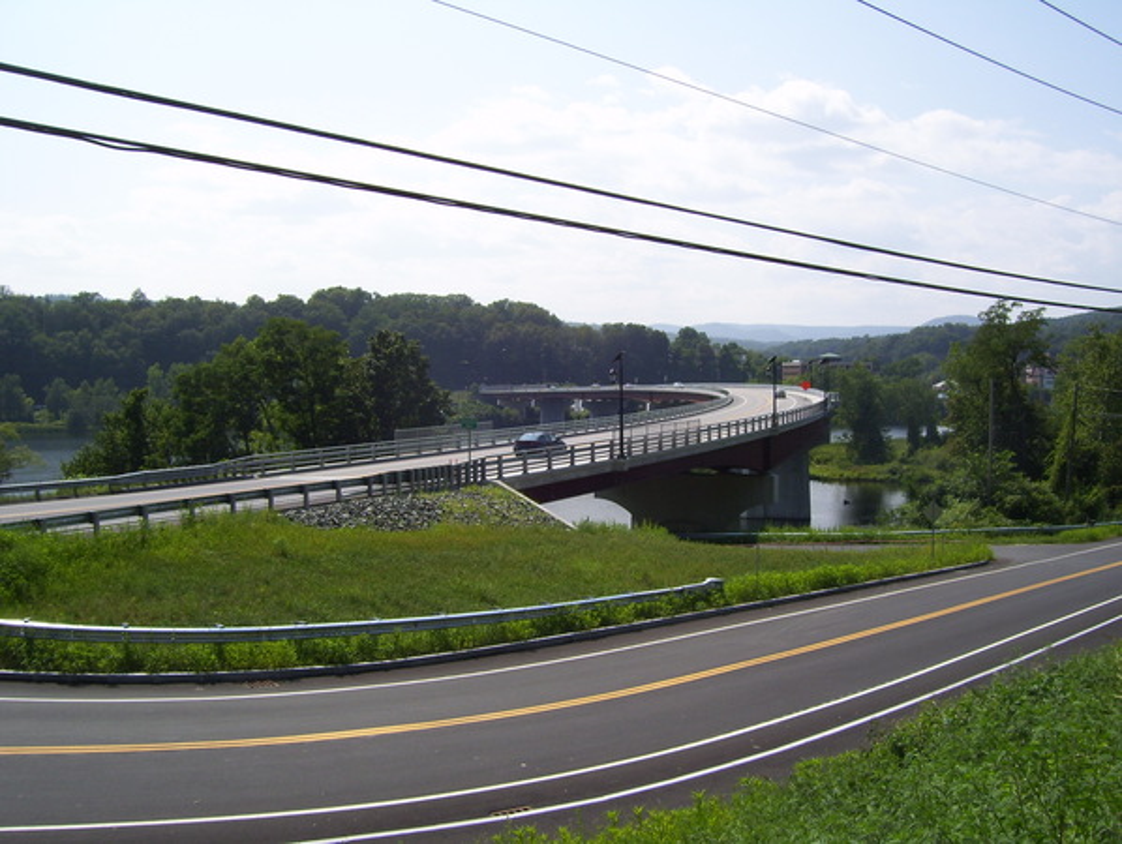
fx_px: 1168
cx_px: 561
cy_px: 422
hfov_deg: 51.3
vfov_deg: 39.7
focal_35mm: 36
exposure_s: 1/800
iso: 80
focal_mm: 6
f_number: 4.8
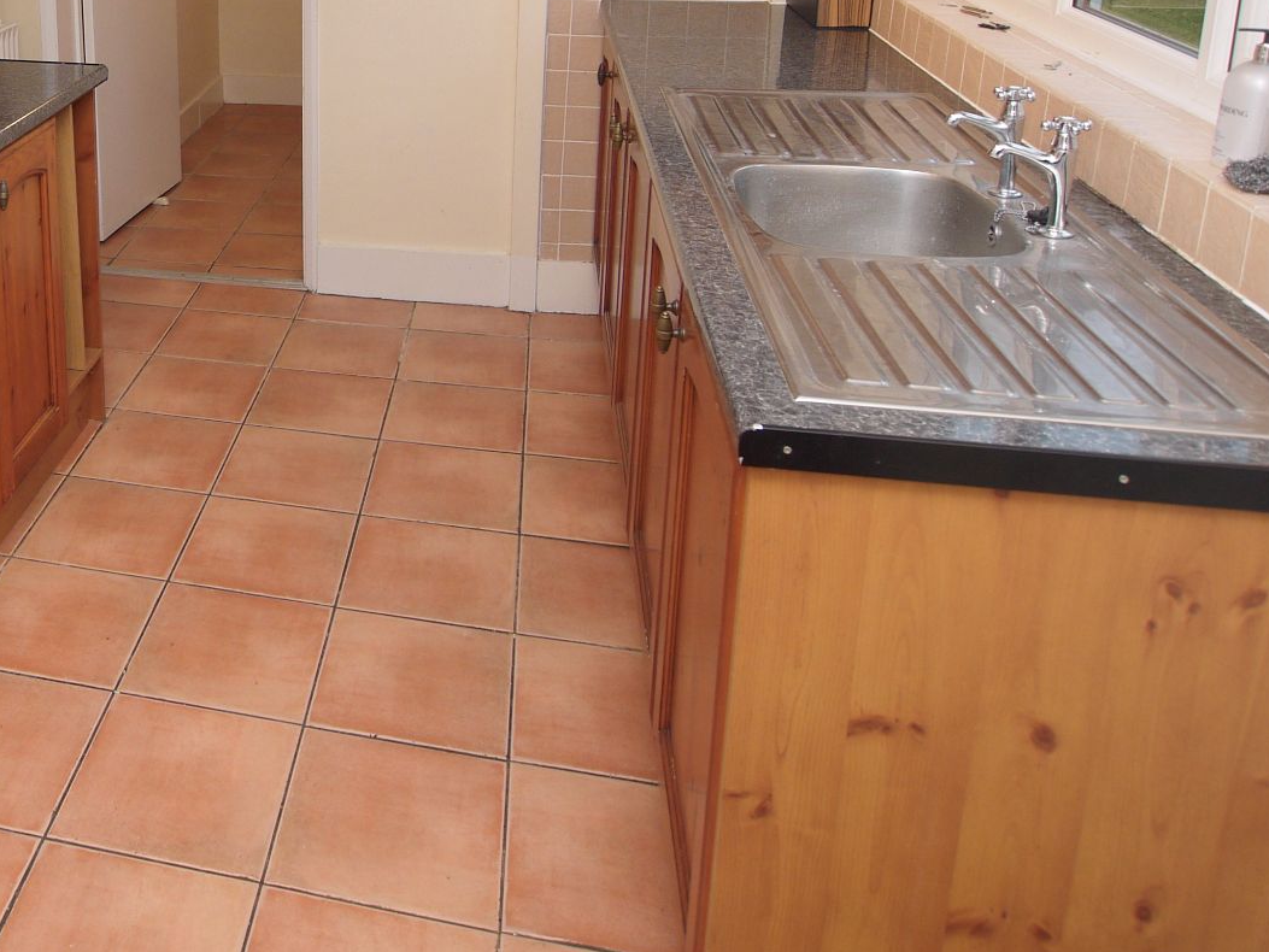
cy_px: 77
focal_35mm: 35
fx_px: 1283
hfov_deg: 48.7
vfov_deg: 37.7
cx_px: 205
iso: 100
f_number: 4
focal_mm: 9
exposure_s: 1/60
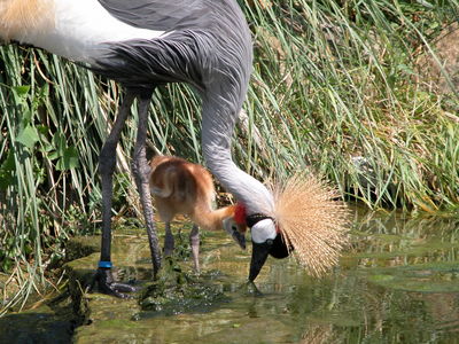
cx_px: 230
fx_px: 3713
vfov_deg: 5.3
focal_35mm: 280
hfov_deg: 7.1
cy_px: 172
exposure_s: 1/286
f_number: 5.3
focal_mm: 71.2
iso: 100
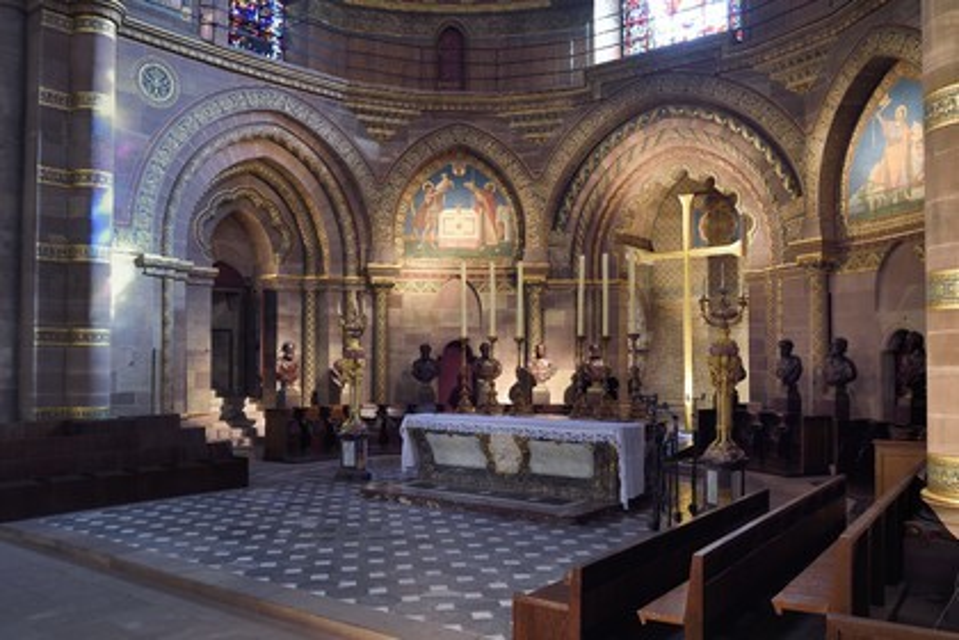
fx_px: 772
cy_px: 320
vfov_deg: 45.0
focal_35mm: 29
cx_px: 480
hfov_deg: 63.7
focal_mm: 29
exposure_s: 1.6
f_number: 8
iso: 400
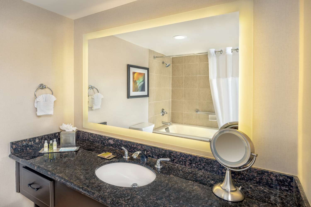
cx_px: 156
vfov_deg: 67.4
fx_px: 156
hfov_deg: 90.0
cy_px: 104
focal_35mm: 18
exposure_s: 1/45
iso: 125
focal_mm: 18
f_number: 9.5
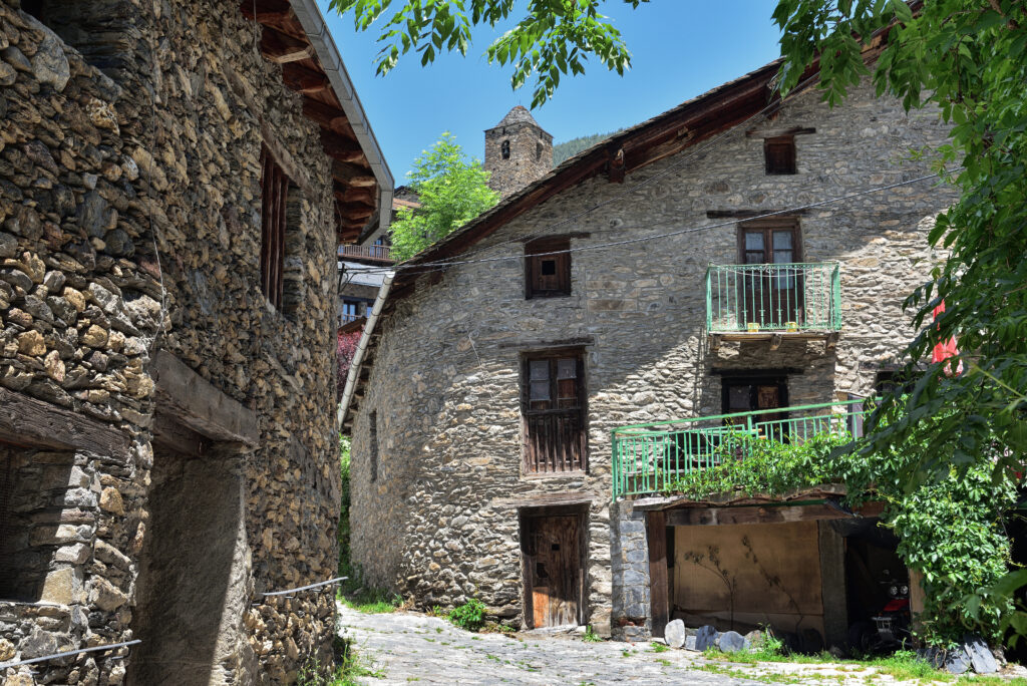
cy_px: 343
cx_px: 514
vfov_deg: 24.7
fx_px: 1570
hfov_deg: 36.2
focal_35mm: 55
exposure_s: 1/160
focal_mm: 55
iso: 320
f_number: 11
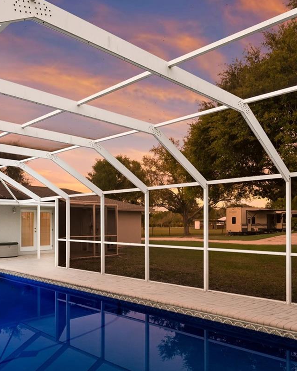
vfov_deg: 58.6
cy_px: 206
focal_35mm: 30
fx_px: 330
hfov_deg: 47.9
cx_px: 105
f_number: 9
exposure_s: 1/15
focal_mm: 16
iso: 720
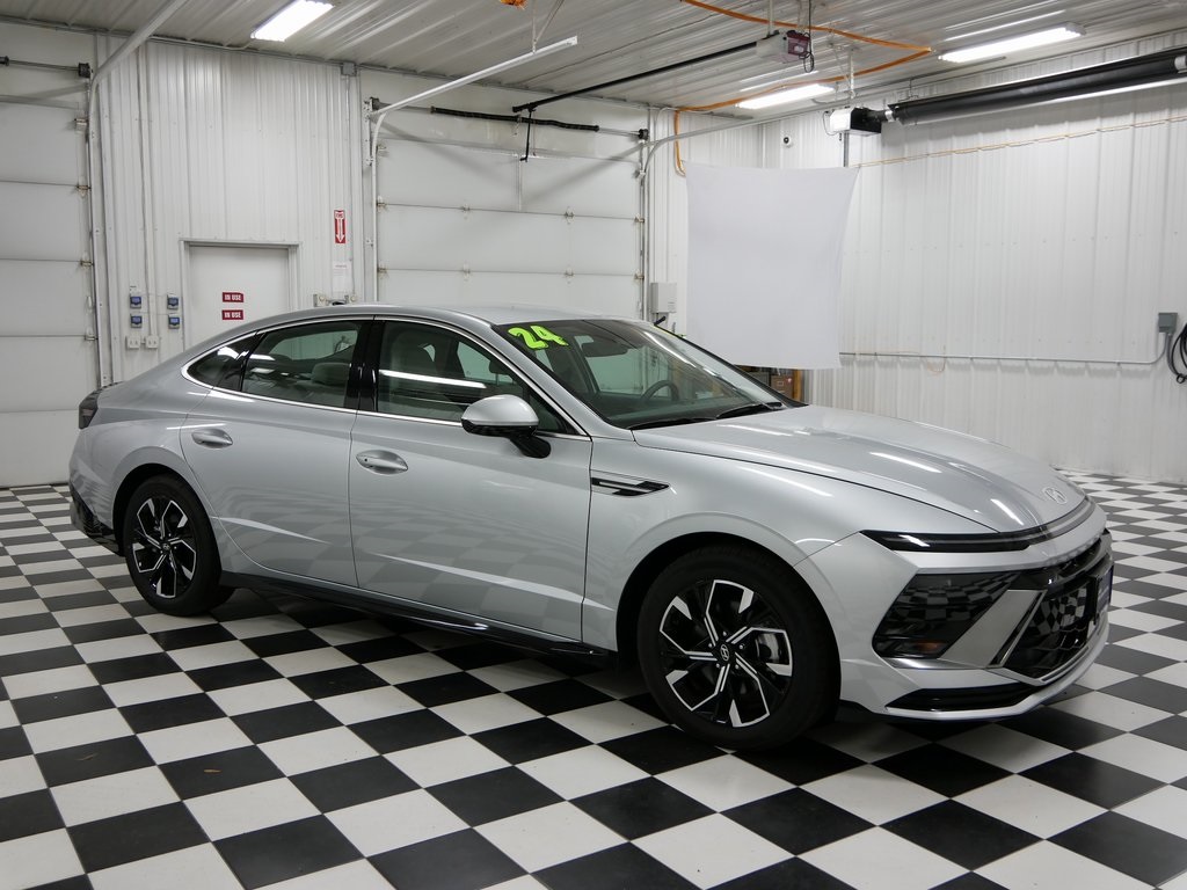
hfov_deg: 54.0
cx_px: 594
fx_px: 1166
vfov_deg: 41.8
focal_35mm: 34
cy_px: 445
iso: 320
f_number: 3.8
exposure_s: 1/60
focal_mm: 17
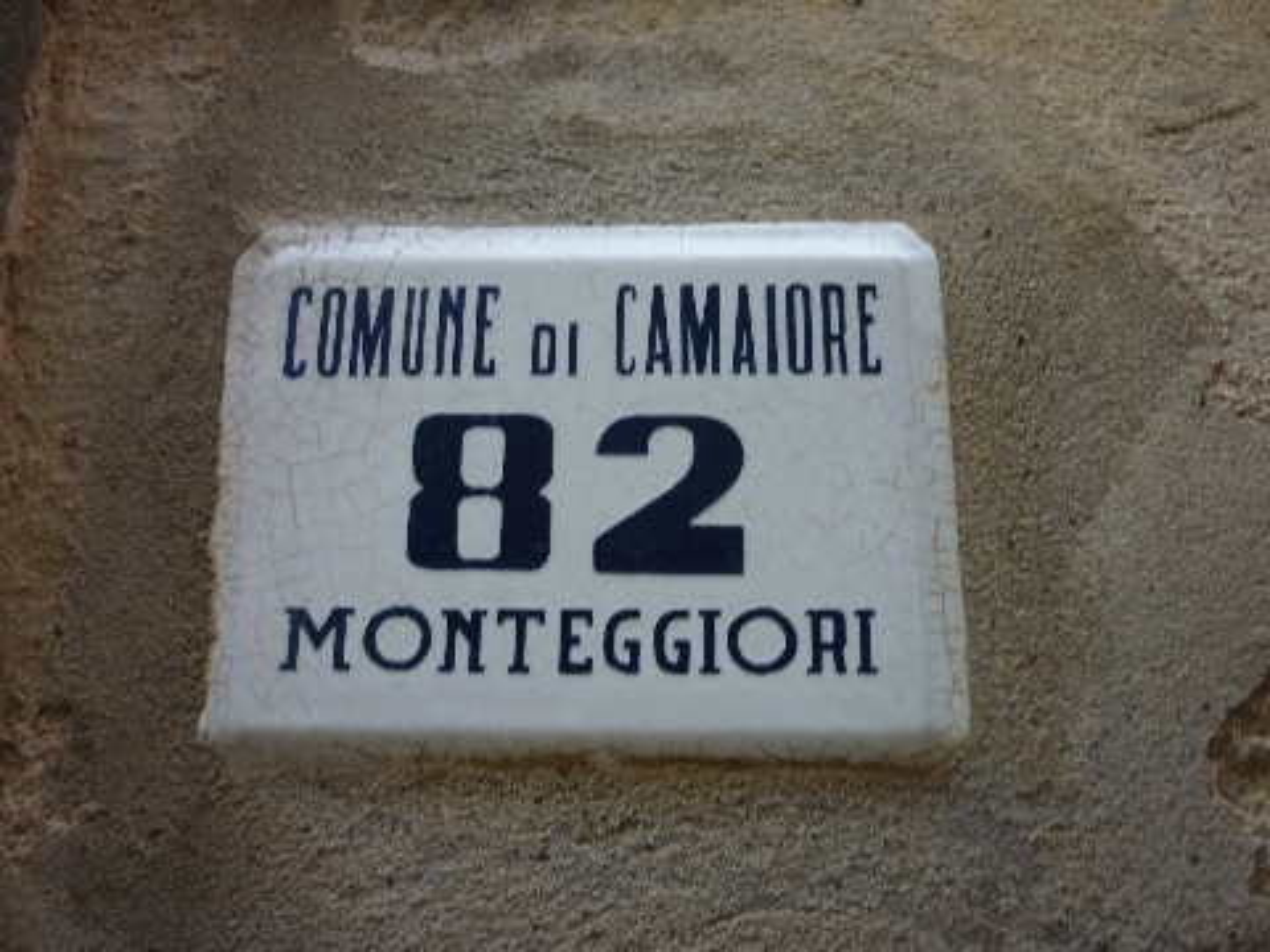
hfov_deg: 55.4
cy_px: 476
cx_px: 635
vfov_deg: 42.9
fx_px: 1211
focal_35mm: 33
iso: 160
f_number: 2.8
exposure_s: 1/30
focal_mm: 5.5
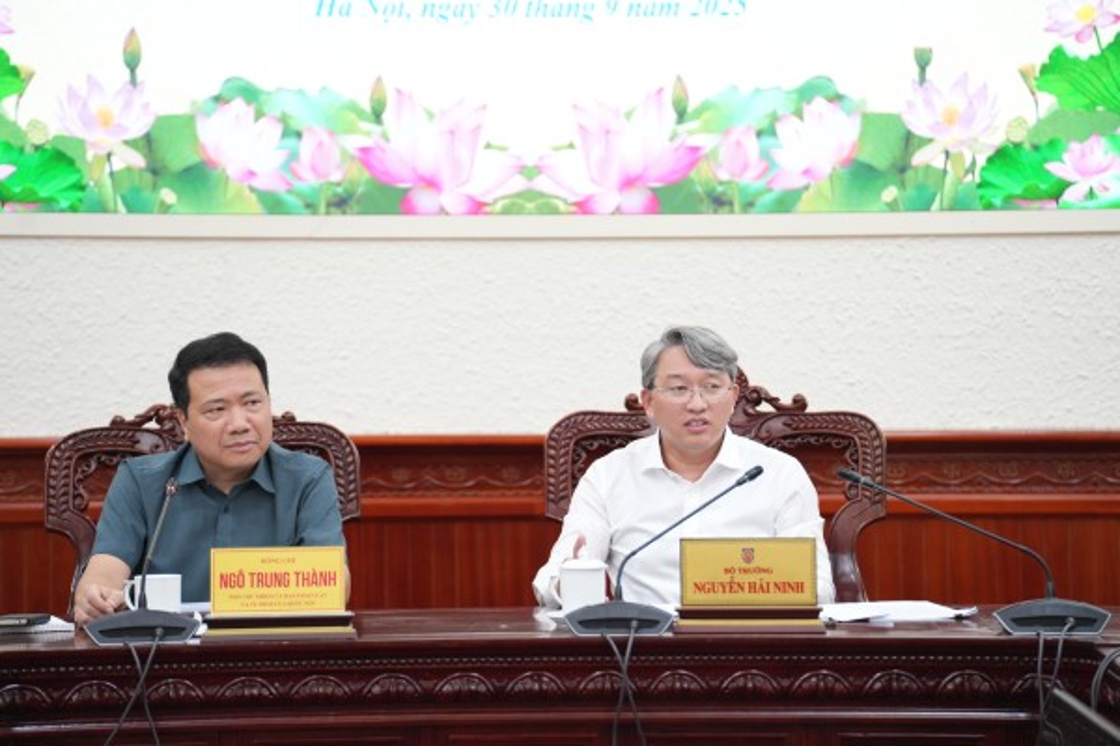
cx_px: 560
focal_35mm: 144
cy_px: 373
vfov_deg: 9.5
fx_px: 4480
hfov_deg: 14.3
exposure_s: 1/160
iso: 1250
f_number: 2.8
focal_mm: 144
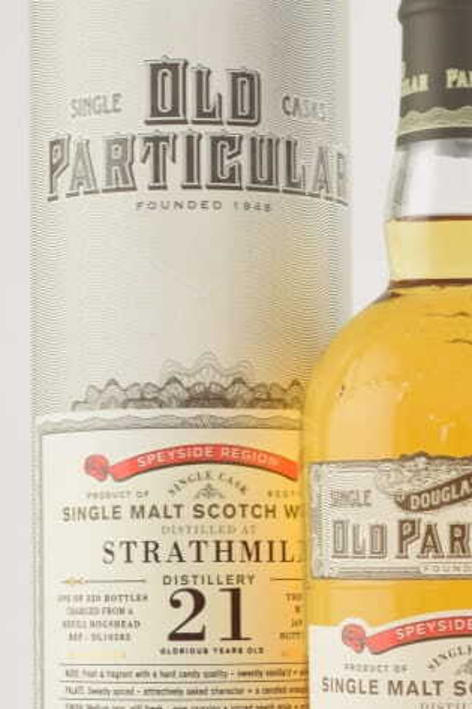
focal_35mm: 130
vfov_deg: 15.7
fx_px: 2558
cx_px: 314
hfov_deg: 10.5
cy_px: 525
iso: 100
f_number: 10
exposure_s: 1/15
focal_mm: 40
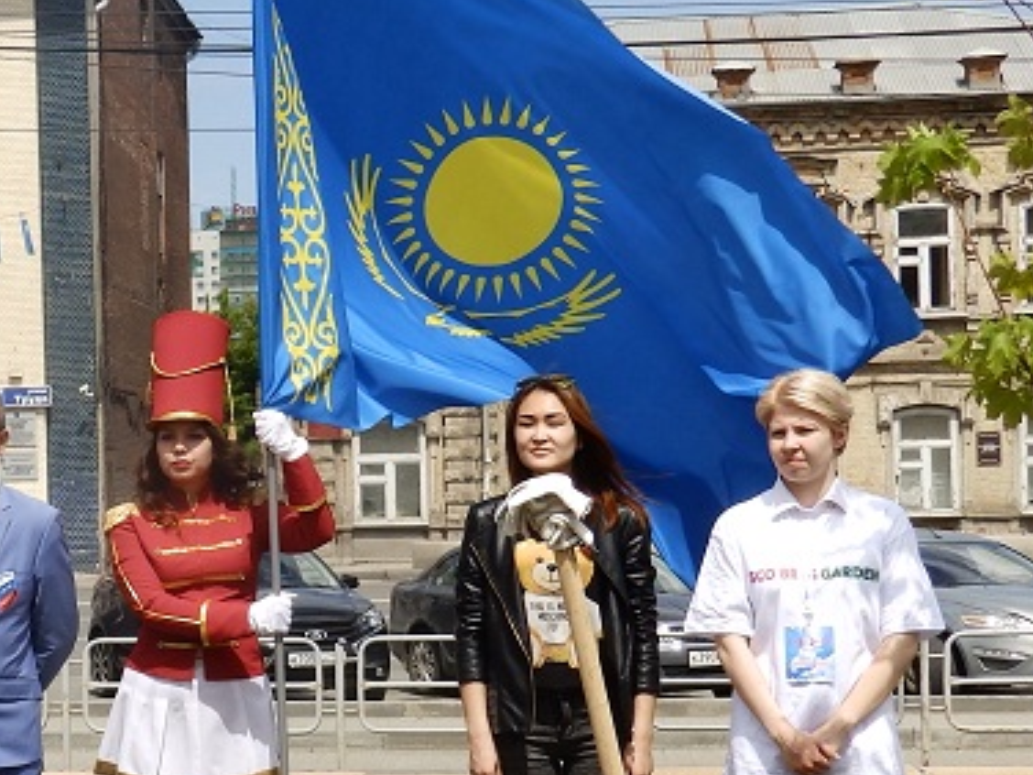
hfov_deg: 19.5
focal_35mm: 98
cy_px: 495
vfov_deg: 15.1
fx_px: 2924
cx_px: 19
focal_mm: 8.2
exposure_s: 1/500
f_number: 4.5
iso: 80
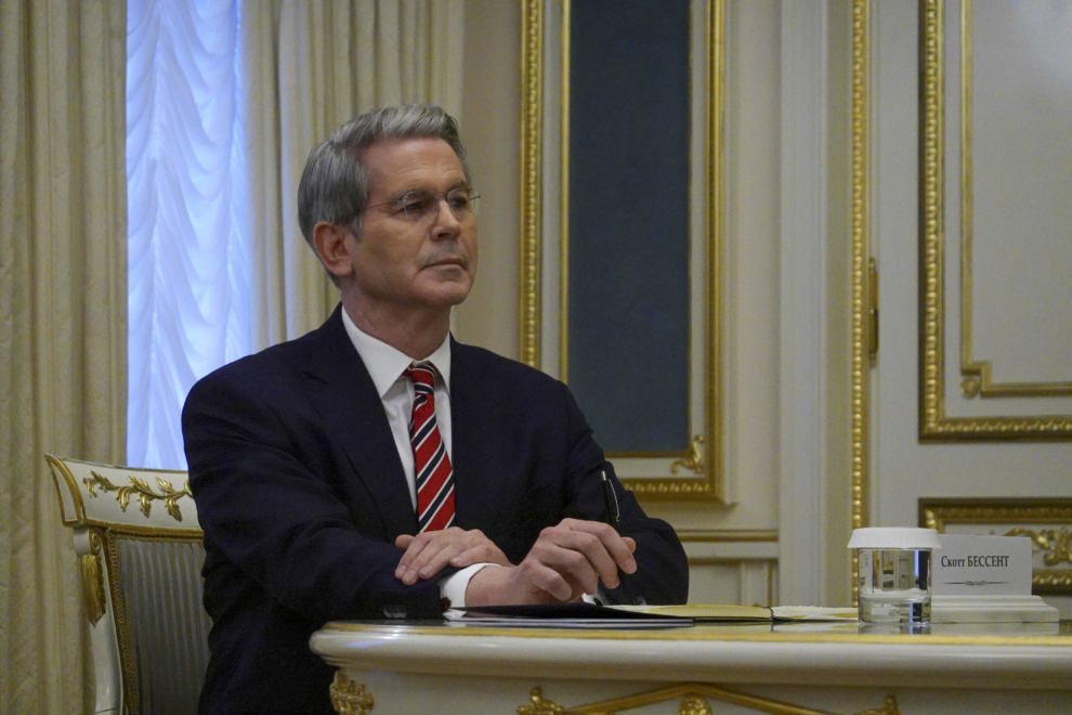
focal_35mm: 142
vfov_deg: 9.7
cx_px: 536
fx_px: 4228
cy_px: 358
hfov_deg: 14.4
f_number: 4.5
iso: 2500
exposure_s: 1/250
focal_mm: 51.61
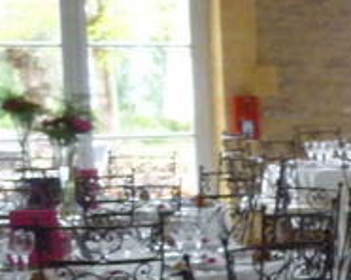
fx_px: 1897
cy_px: 289
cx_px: 1104
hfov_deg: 8.5
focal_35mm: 183
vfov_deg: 8.4
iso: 250
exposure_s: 1/60
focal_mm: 5.2
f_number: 3.3
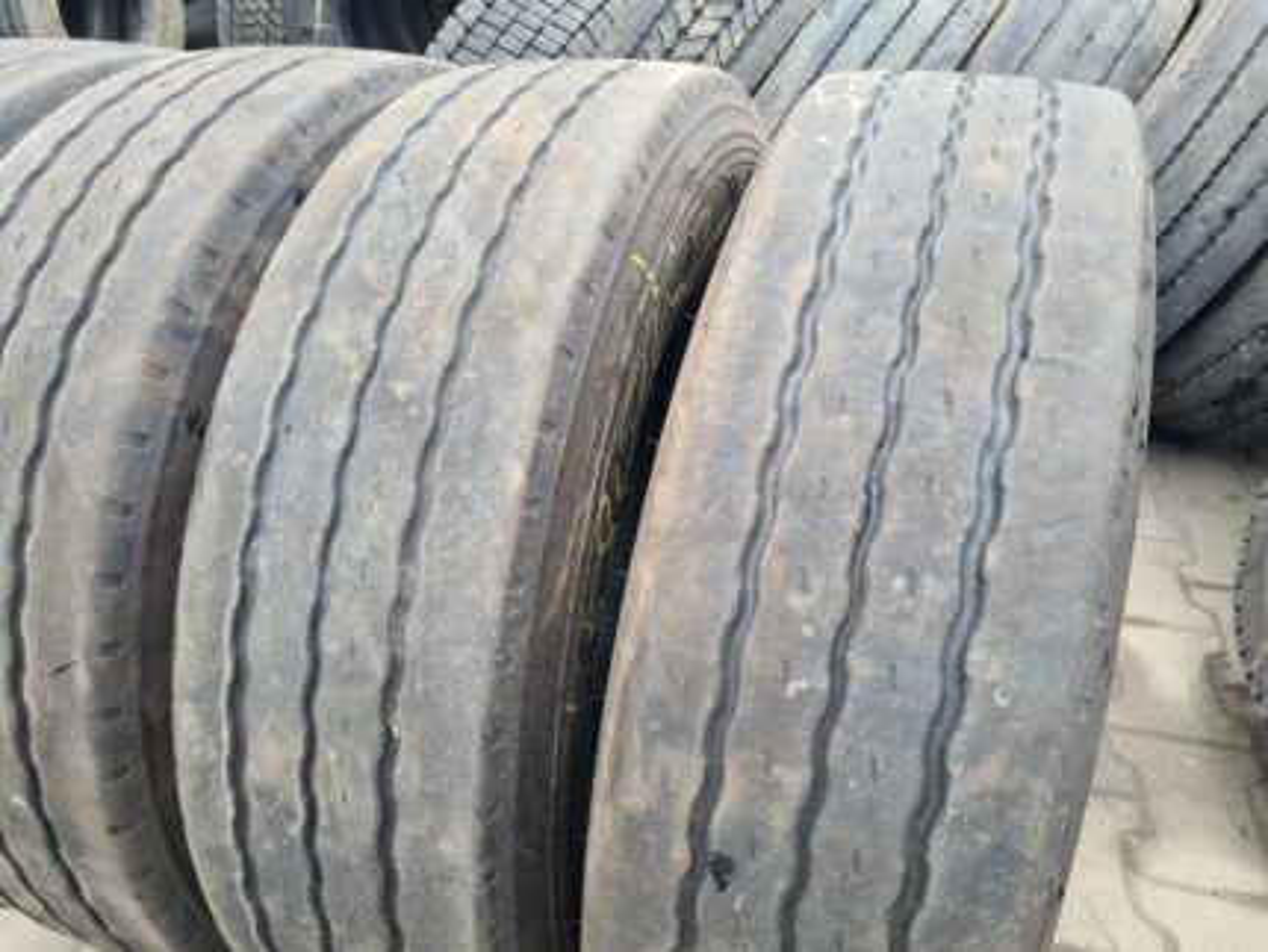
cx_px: 634
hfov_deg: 67.3
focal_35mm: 26
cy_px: 476
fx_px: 953
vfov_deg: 53.1
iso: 50
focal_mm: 5.4
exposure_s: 1/109
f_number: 1.8
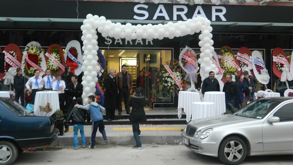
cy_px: 72
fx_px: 350
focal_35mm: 45
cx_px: 146
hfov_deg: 45.5
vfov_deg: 26.5
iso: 80
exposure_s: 1/50
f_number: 3.5
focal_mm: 7.3
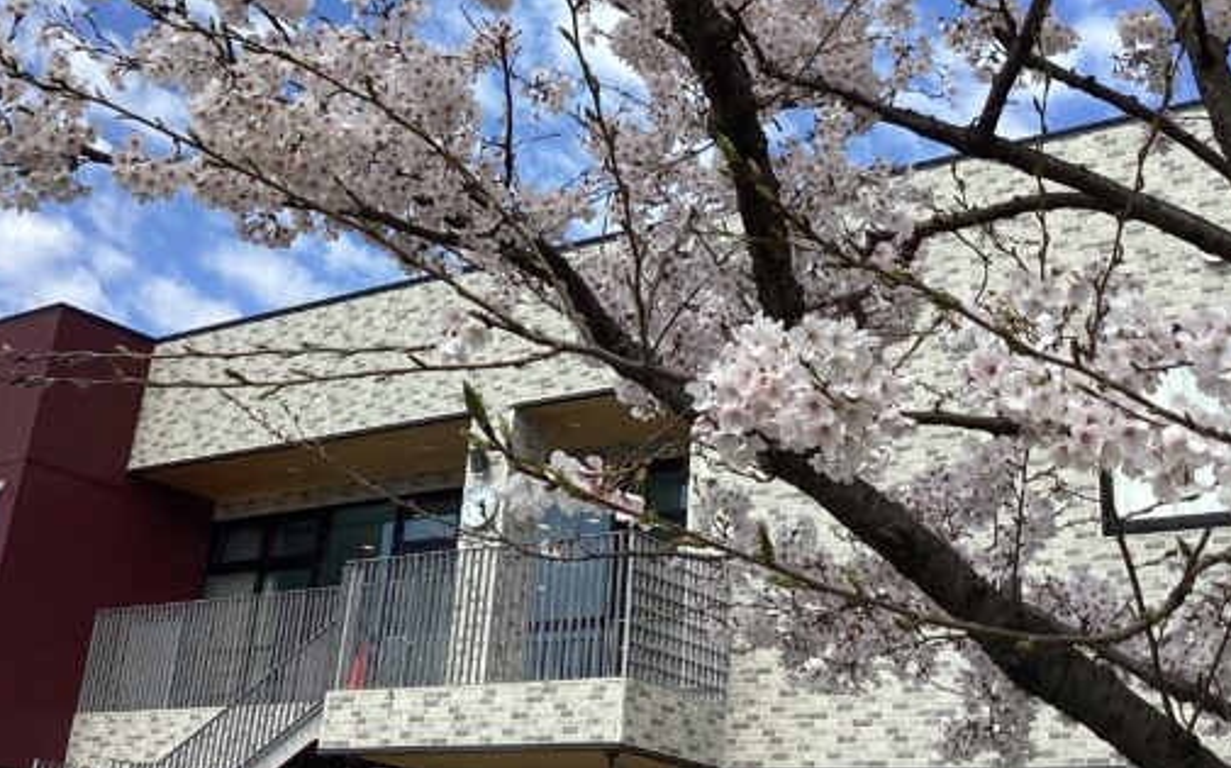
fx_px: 1677
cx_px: 600
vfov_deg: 25.3
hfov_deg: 40.3
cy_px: 134
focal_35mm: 50
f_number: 2.4
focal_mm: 3.3
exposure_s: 1/1294
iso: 25
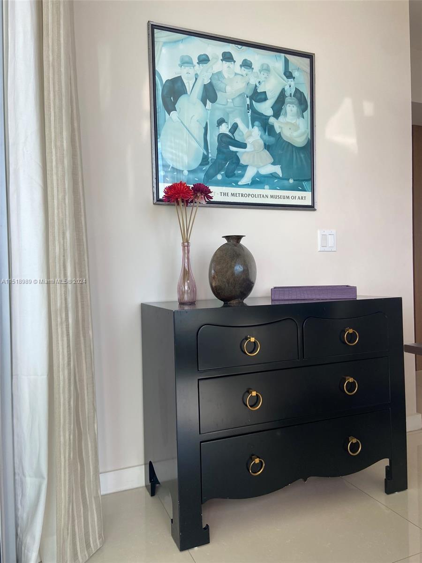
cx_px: 211
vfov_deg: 67.3
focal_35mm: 26
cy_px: 282
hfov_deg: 53.1
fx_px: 423
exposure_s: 1/259
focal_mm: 4.25
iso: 32
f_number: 1.8
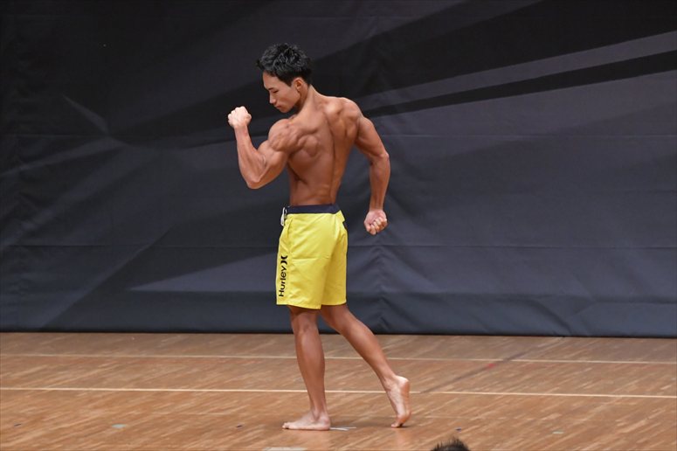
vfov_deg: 4.8
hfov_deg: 7.2
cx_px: 338
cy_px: 226
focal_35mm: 285
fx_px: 5357
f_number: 5.6
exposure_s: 1/400
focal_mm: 190
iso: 6400
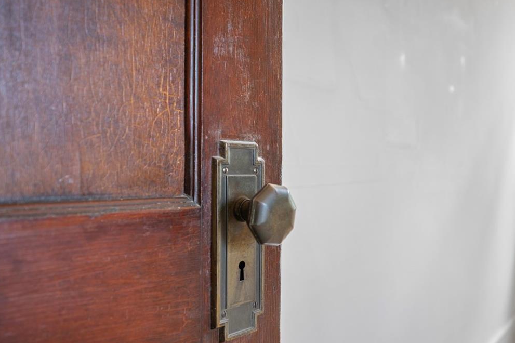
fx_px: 443
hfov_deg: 60.3
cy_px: 172
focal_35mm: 31
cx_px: 253
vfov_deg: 42.3
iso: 400
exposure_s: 1/3
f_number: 4
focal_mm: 30
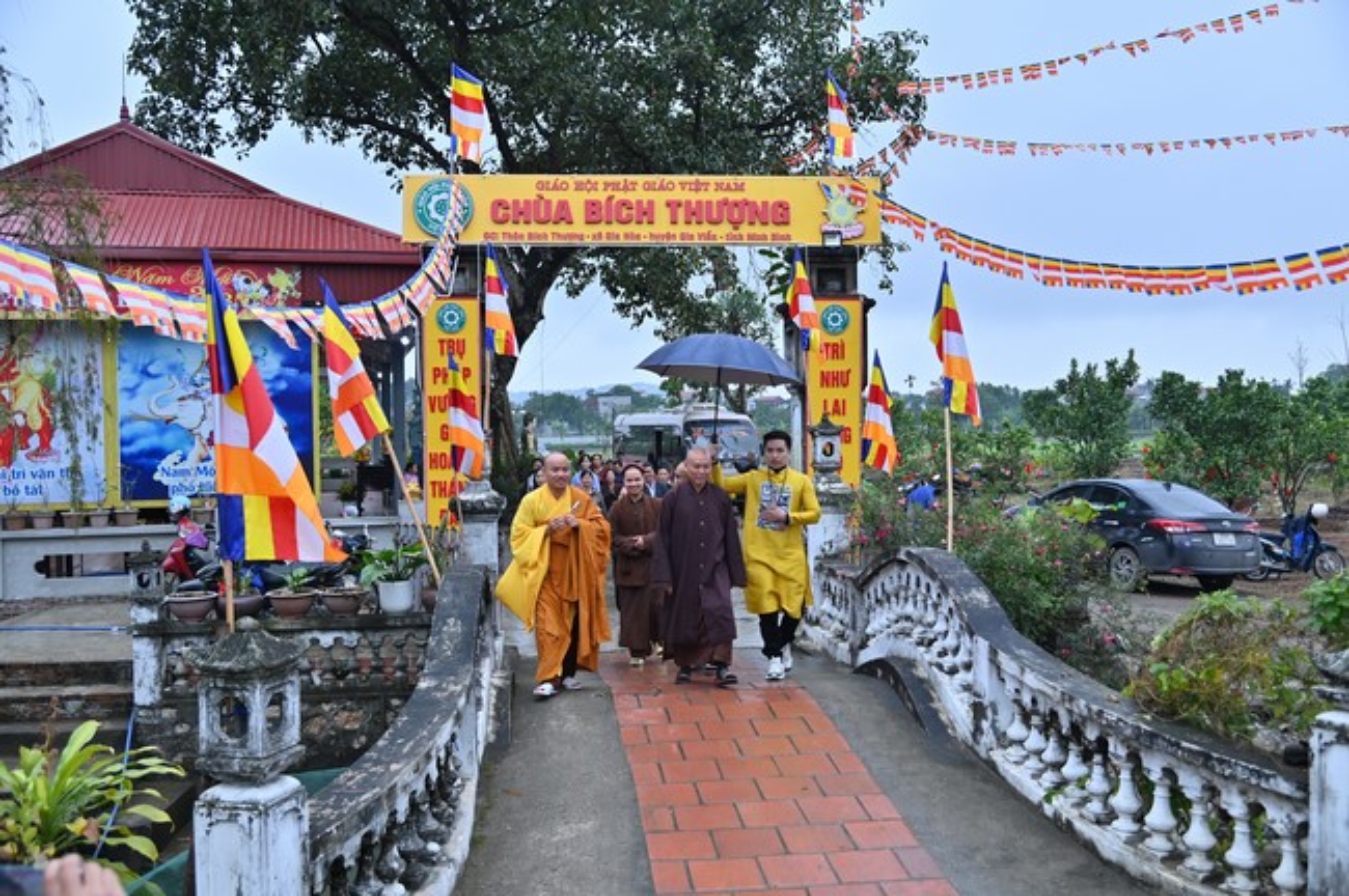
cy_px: 448
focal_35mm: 32
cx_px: 674
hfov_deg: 58.8
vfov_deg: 41.0
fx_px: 1198
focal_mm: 32
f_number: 4.5
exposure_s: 1/250
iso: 500
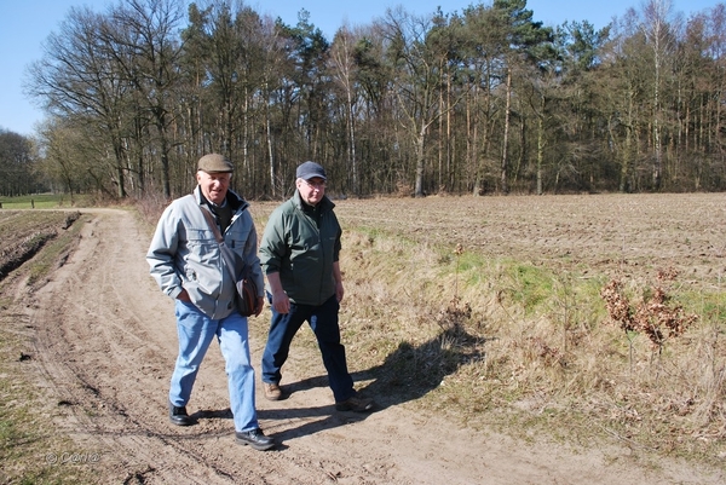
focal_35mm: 27
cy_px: 242
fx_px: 545
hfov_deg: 67.3
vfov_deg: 48.0
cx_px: 363
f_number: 7.1
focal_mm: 18
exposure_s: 1/200
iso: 100
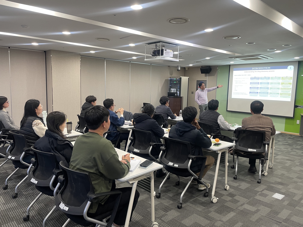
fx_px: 228
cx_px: 152
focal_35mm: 26
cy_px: 114
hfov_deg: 67.3
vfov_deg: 53.1
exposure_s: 1/60
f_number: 1.6
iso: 160
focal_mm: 4.2
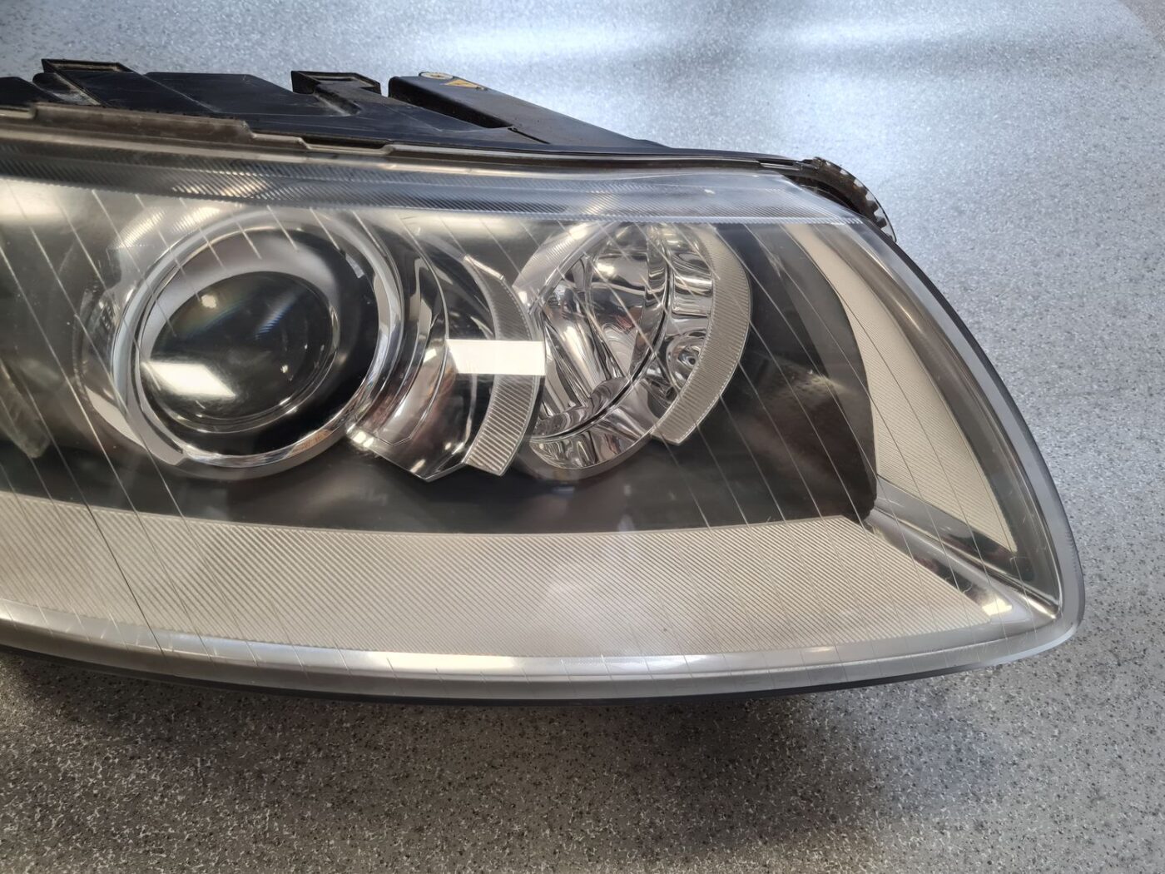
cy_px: 437
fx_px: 875
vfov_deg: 53.1
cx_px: 582
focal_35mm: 26
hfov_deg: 67.3
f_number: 1.8
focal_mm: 5.4
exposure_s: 1/100
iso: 125
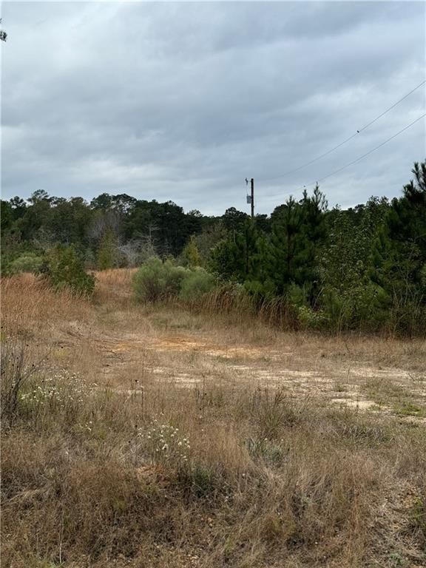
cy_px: 284
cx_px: 213
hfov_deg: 30.3
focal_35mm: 48
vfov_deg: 39.7
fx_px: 788
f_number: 1.78
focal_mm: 6.76
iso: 64
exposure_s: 1/1458
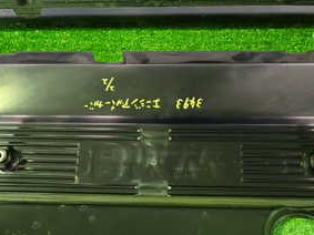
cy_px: 89
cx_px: 159
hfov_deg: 36.2
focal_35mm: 53
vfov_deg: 27.4
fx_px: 481
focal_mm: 4.5
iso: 1000
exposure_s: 1/25
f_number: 2
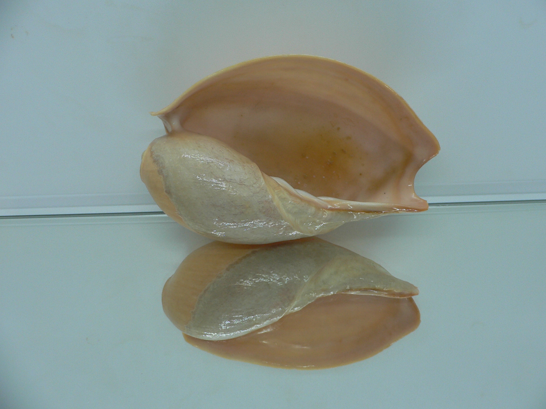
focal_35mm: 37
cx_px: 281
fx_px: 584
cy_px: 197
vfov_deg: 38.7
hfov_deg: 50.1
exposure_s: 1/60
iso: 80
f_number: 2.8
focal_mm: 4.6
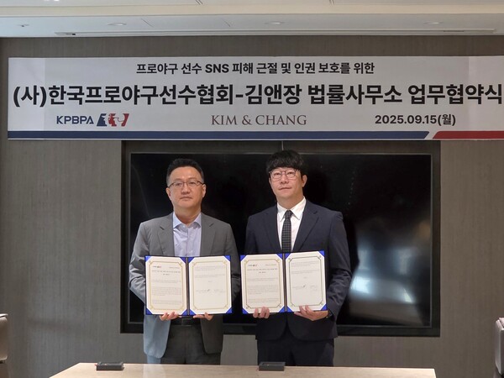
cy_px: 189
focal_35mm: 69
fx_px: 1005
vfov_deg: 21.3
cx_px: 252
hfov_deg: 28.2
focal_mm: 7.9
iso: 320
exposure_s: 1/60.2
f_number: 2.4
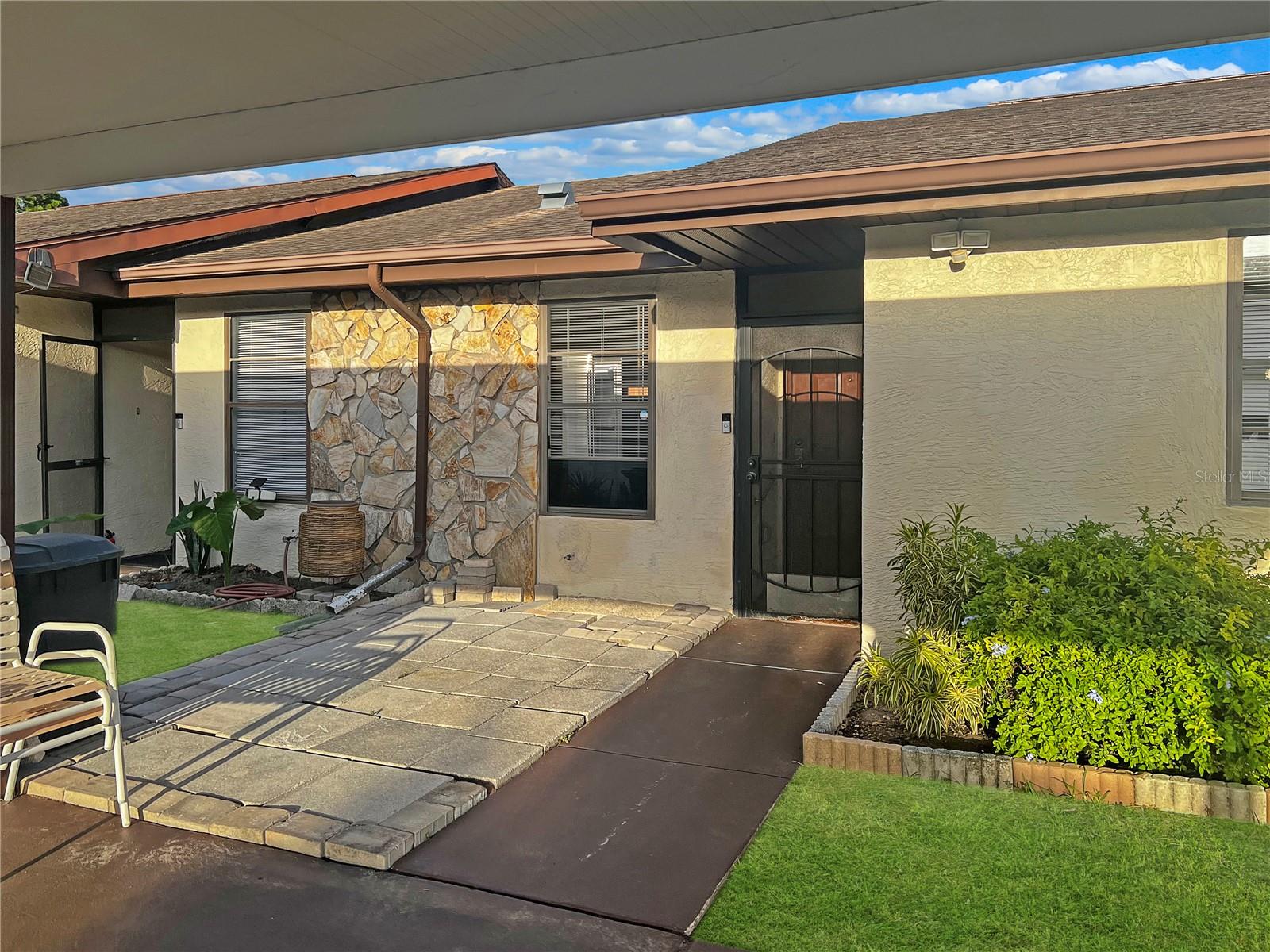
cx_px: 635
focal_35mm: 26
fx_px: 954
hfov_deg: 67.3
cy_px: 476
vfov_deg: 53.1
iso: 50
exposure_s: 1/1412
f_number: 1.5
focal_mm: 5.7
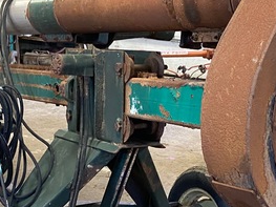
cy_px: 189
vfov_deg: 18.3
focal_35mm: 79
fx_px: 630
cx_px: 134
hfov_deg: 24.7
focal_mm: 4.25
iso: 250
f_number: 1.8
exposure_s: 1/60
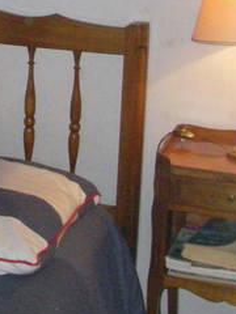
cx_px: -203
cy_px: -35
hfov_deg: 11.0
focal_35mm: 125
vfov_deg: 15.3
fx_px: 1136
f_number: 6.6
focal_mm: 6.3
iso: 400
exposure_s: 1/40
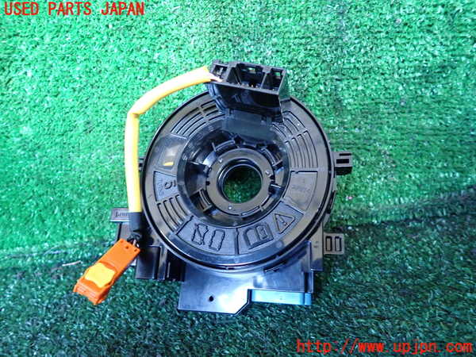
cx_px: 238
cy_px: 178
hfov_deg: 69.4
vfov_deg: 54.9
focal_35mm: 25
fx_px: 344
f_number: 2
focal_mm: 4.5
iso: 500
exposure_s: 1/30
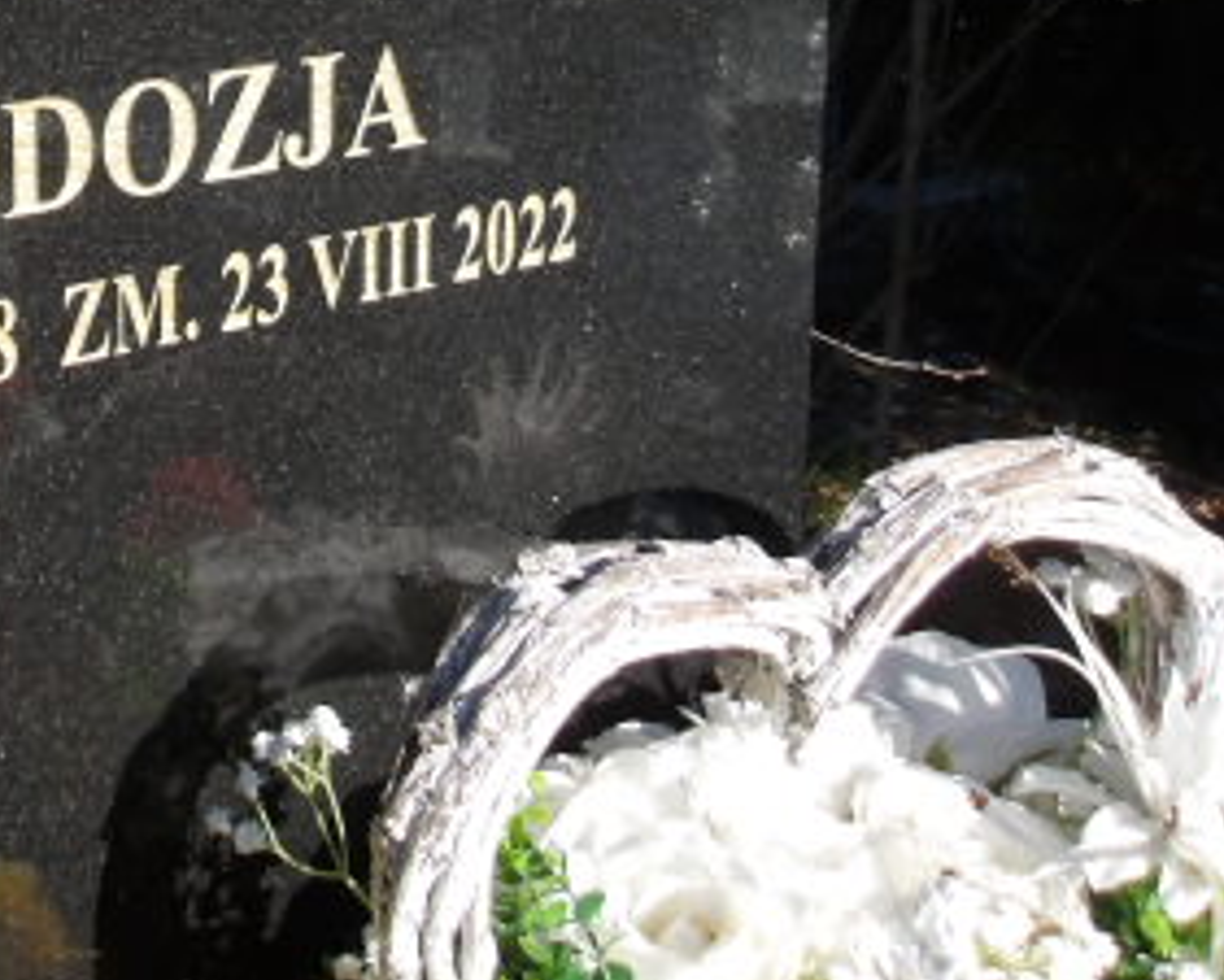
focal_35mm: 60
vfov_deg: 24.4
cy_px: 39
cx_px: -57
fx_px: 2174
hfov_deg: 29.0
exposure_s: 1/819
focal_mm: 4.9
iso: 100
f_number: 3
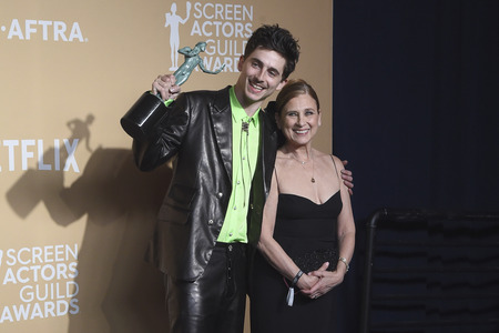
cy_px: 166
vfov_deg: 23.4
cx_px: 250
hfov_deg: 34.5
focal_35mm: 58
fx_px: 804
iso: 2500
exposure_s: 1/250
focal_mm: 58
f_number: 7.1
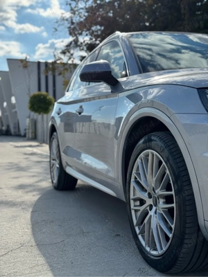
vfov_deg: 39.7
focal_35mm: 48
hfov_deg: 30.3
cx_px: 104
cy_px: 138
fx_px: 385
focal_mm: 6.76
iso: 64
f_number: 1.78
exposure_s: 1/4049
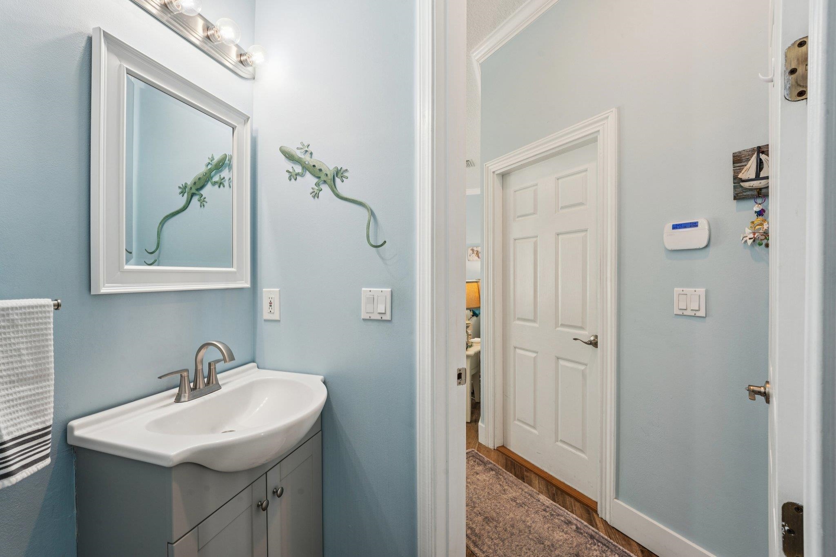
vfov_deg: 81.2
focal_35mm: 14
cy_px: 278
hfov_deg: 104.3
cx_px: 418
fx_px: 325
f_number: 11
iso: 100
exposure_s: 1/5
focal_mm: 14
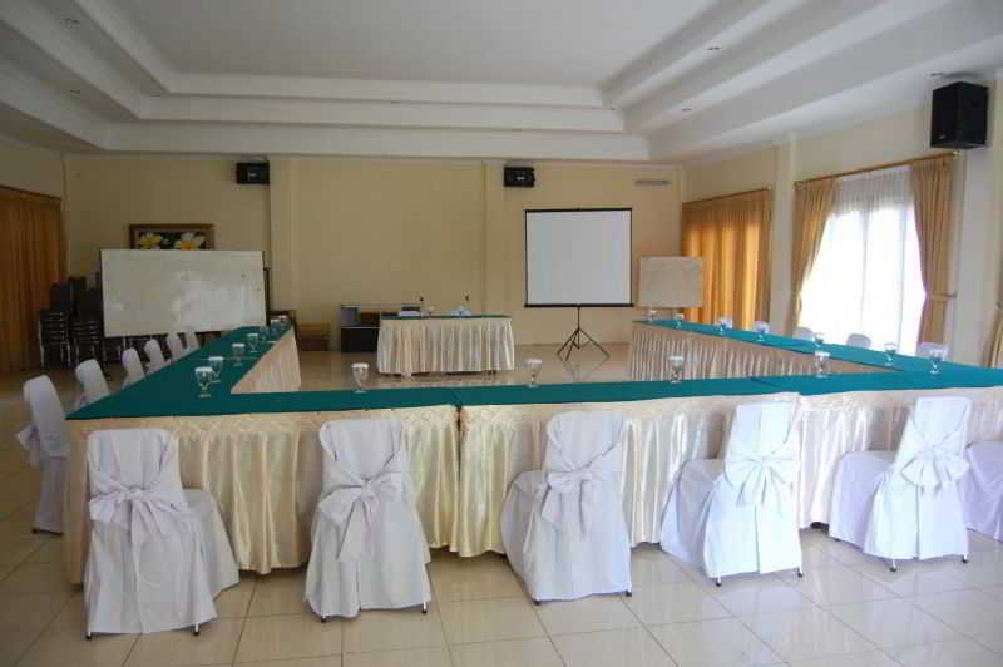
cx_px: 502
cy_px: 334
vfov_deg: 47.9
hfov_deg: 67.4
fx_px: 752
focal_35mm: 27
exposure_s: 1/20
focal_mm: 18
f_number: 3.5
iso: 800
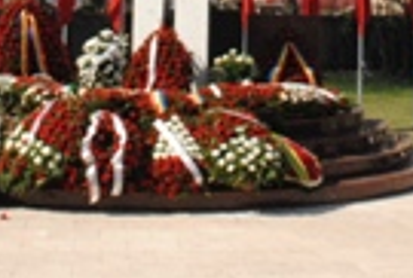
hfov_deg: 23.8
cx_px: 214
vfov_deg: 14.9
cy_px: -148
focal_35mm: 85
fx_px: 978
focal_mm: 18
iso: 400
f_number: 18
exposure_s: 1/200
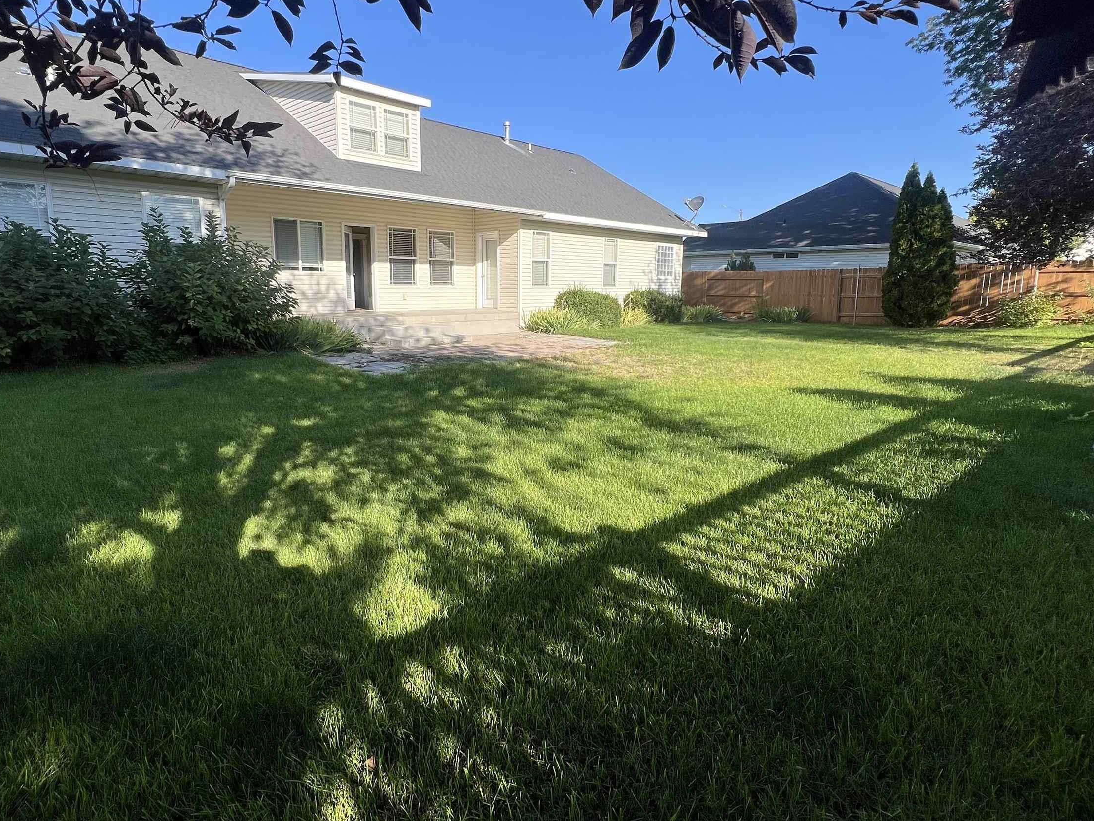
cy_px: 383
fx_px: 569
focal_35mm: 18
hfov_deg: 87.7
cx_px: 522
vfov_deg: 71.5
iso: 32
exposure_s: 1/935
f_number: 1.8
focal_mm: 1.57
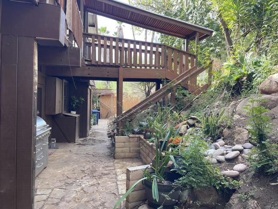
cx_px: 139
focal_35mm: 26
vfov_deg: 53.1
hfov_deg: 67.3
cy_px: 104
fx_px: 209
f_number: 1.6
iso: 32
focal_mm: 4.2
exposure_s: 1/121
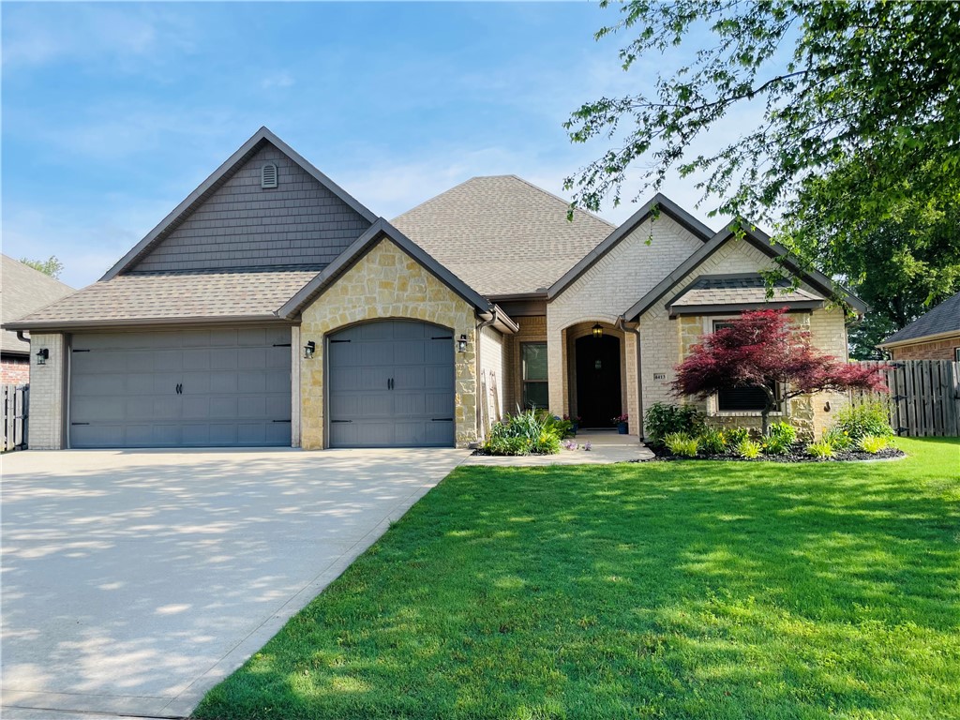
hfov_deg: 67.3
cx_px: 480
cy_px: 360
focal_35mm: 26
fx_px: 721
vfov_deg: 53.1
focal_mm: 4.2
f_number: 1.6
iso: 32
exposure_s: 1/2304
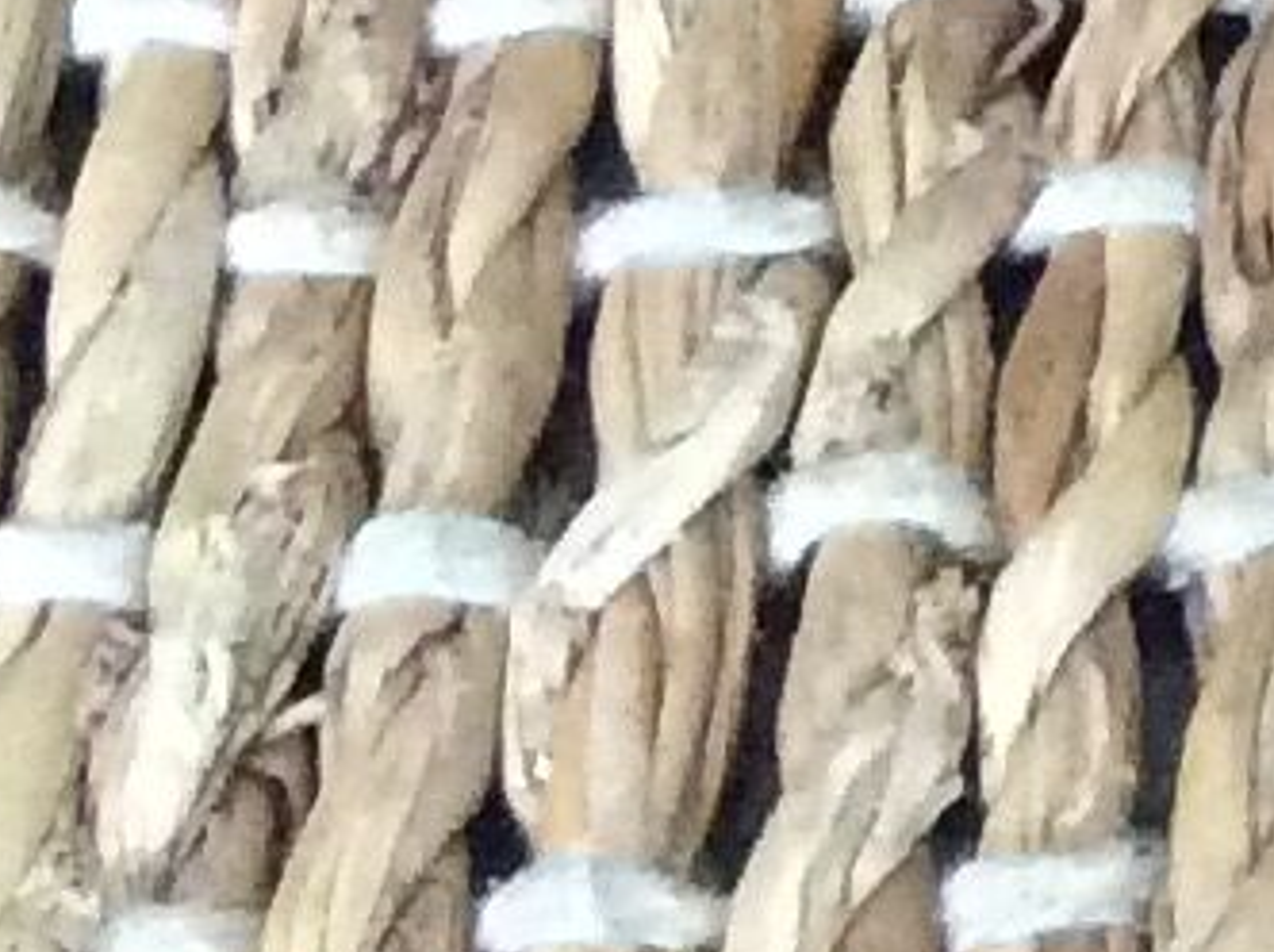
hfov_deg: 7.3
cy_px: -2157
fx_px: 9188
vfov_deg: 5.5
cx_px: 3315
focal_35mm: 250
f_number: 2.4
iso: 320
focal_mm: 3.3
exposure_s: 1/17
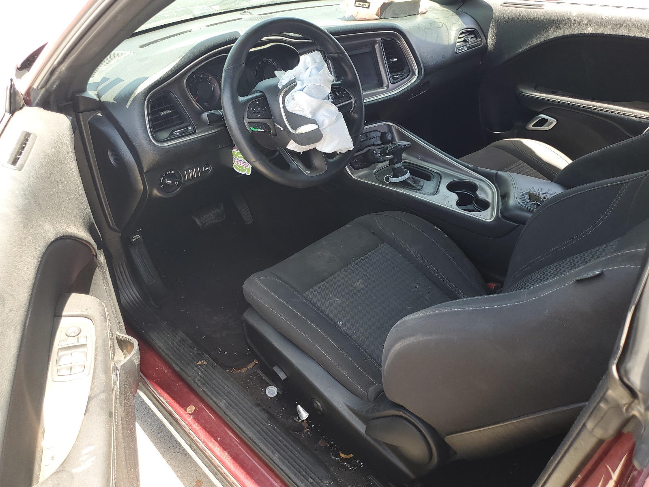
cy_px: 244
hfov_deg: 67.3
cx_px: 324
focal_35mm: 26
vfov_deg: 53.1
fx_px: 487
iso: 50
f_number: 1.5
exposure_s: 1/200
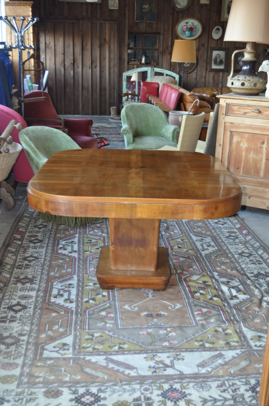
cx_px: 134
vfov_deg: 46.4
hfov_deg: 31.8
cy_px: 203
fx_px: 472
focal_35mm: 42
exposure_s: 1/30
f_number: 4.5
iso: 800
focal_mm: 28
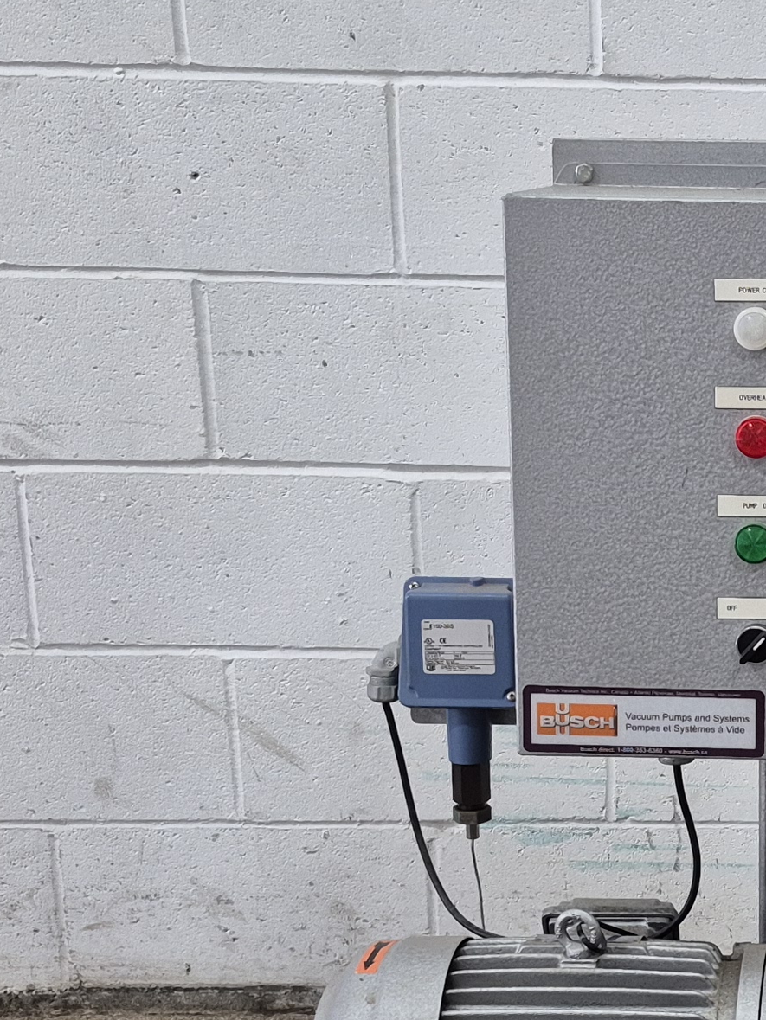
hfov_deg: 17.9
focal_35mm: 78
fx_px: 2300
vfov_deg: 24.9
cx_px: 933
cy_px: 668
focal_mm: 5.4
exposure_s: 1/120
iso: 160
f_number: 1.8
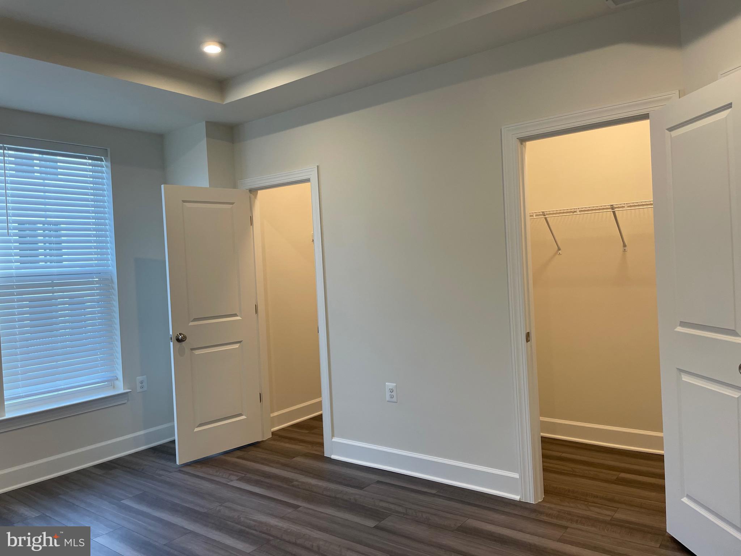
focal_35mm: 26
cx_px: 370
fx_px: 557
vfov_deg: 53.1
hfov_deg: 67.3
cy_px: 278
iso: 64
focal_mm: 4.2
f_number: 1.6
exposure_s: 1/120
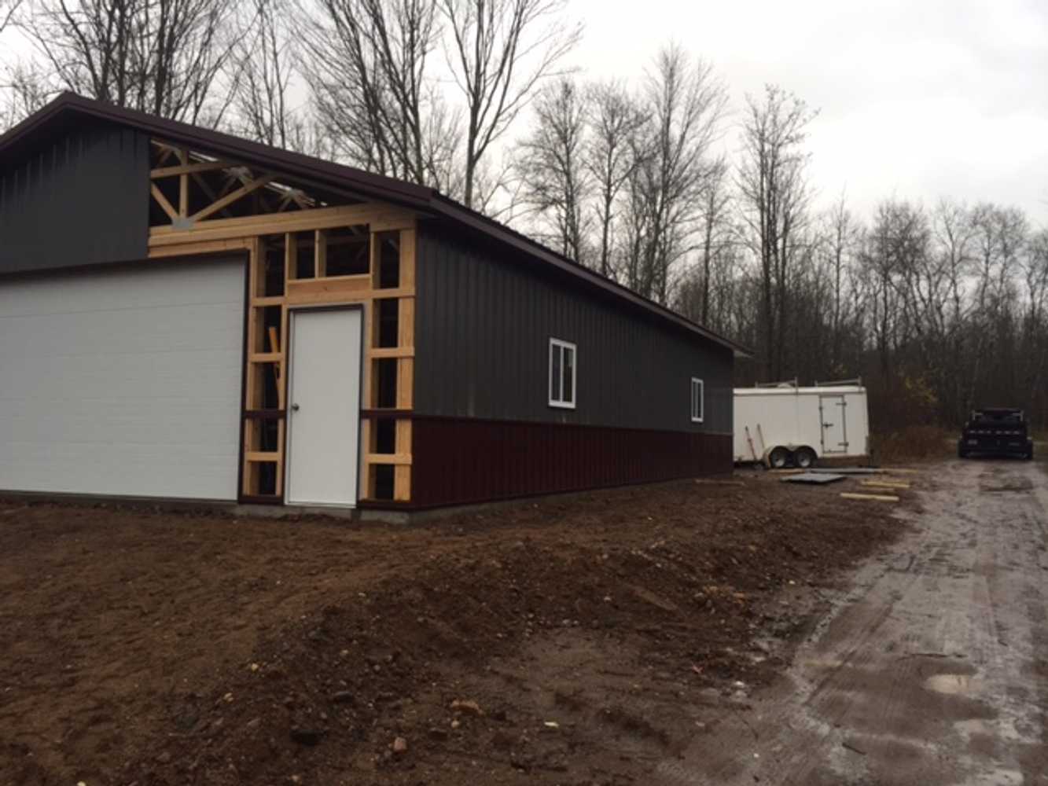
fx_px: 878
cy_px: 393
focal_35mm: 29
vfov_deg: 48.2
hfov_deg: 61.7
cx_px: 524
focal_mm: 4.15
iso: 32
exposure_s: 1/40
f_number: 2.2
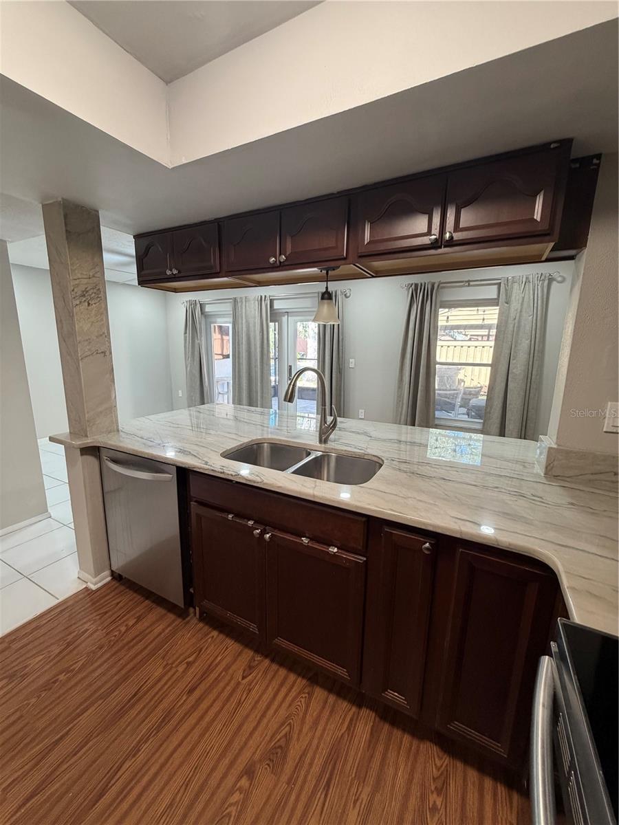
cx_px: 310
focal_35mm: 14
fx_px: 334
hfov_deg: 85.7
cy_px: 412
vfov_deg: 102.1
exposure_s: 1/60
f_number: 2.2
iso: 250
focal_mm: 2.22
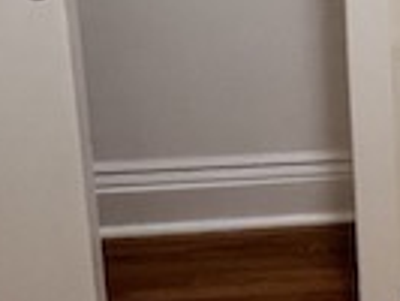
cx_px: 580
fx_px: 902
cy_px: -111
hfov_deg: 21.4
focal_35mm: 78
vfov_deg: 17.5
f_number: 1.8
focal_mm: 1.57
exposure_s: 1/60
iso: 250
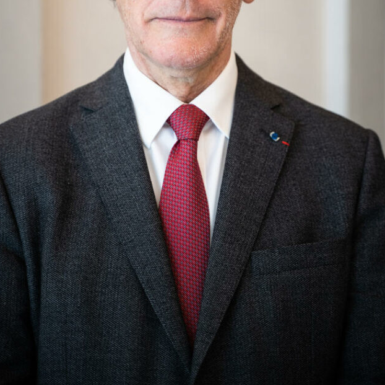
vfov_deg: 16.5
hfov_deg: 16.6
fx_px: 1321
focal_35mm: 105
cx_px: 179
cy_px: 108
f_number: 2.8
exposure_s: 1/125
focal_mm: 75
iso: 800
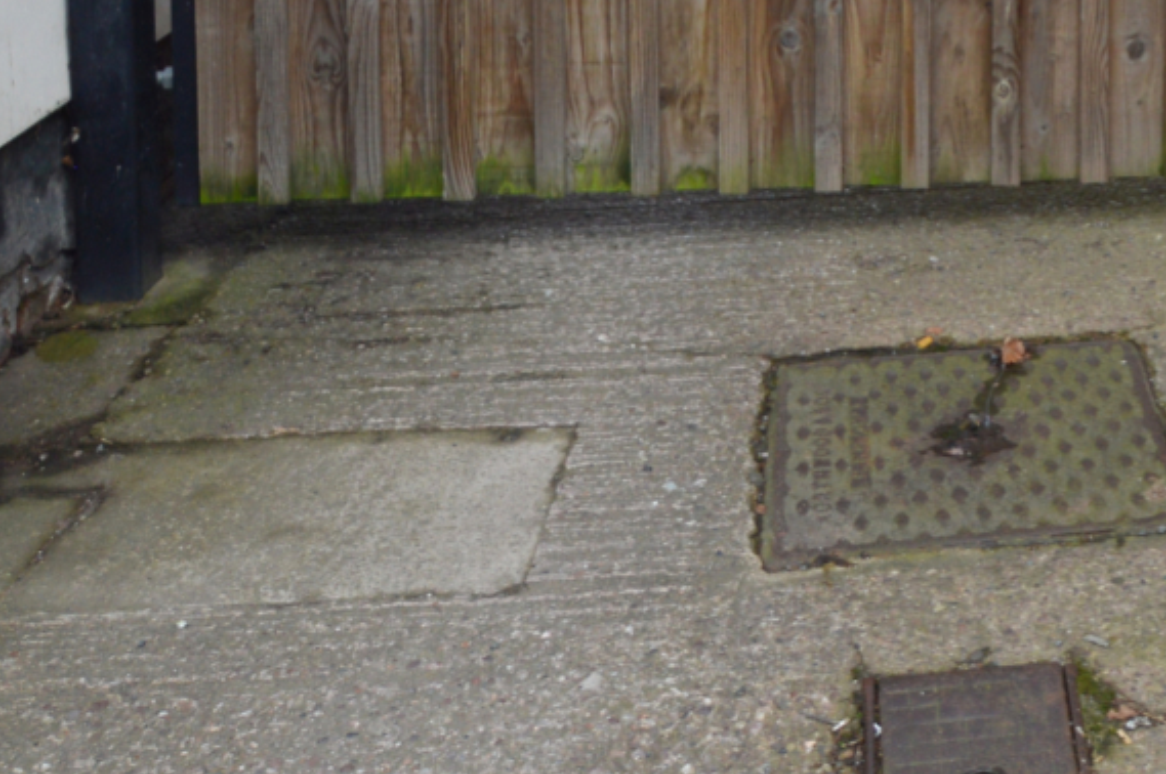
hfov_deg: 33.6
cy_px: -408
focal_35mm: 56
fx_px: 1812
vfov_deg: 20.4
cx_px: 1069
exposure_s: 1/125
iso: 200
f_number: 5.6
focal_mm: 12
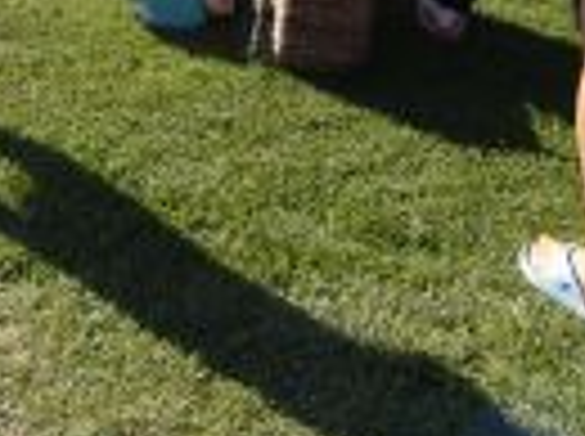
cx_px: 63
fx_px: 1299
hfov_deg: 24.7
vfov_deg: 17.4
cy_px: -193
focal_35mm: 77
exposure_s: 1/750
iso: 80
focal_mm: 4.5
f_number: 3.5
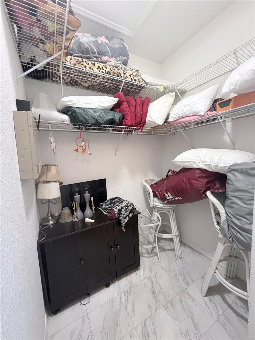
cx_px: 128
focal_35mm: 14
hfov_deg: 85.7
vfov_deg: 102.1
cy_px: 170
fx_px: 138
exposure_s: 1/60
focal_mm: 2.22
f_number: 2.2
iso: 400
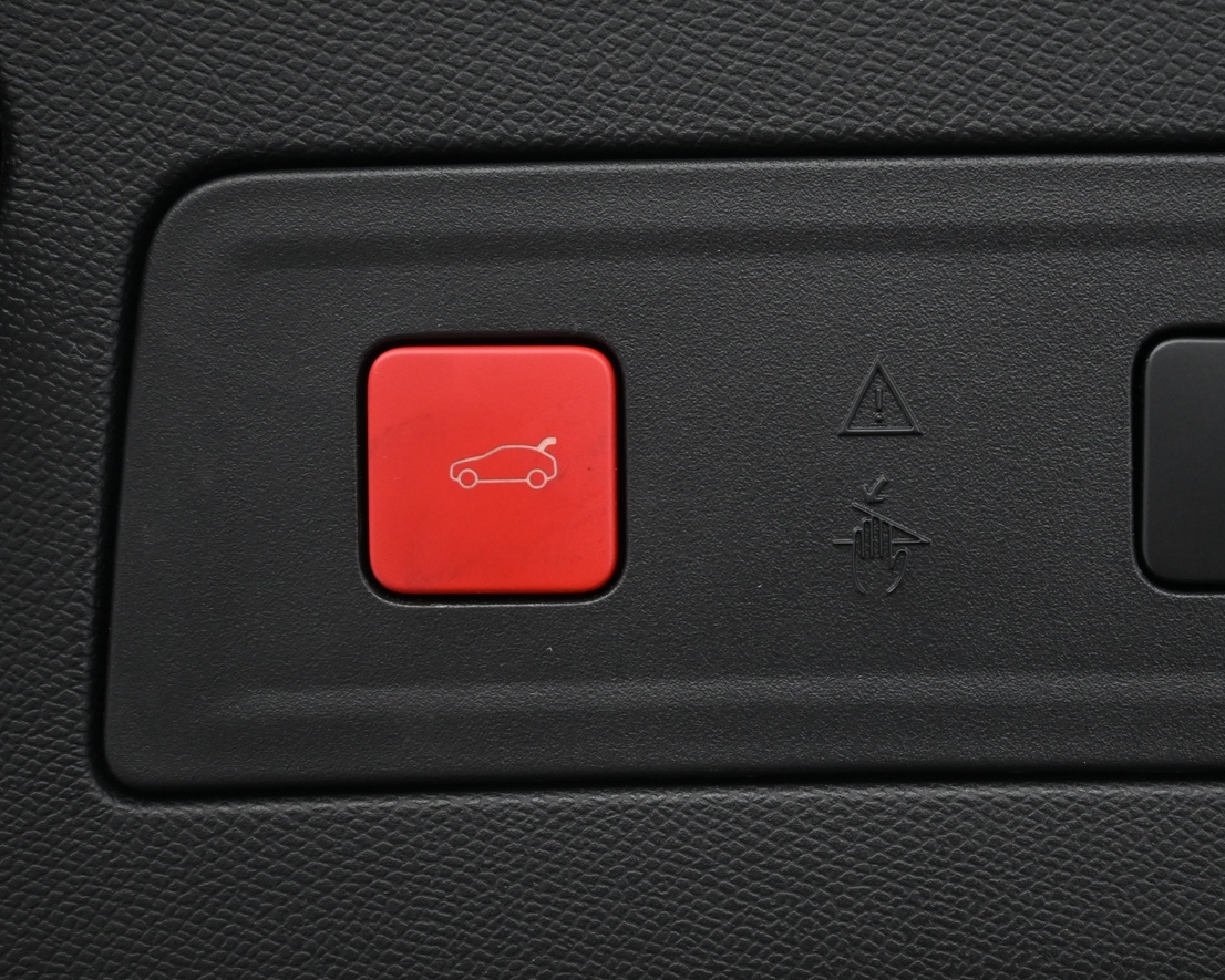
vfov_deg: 22.8
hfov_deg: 28.0
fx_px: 2430
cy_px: 507
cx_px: 850
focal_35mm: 67
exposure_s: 1/50
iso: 1100
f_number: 5
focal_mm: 32.5
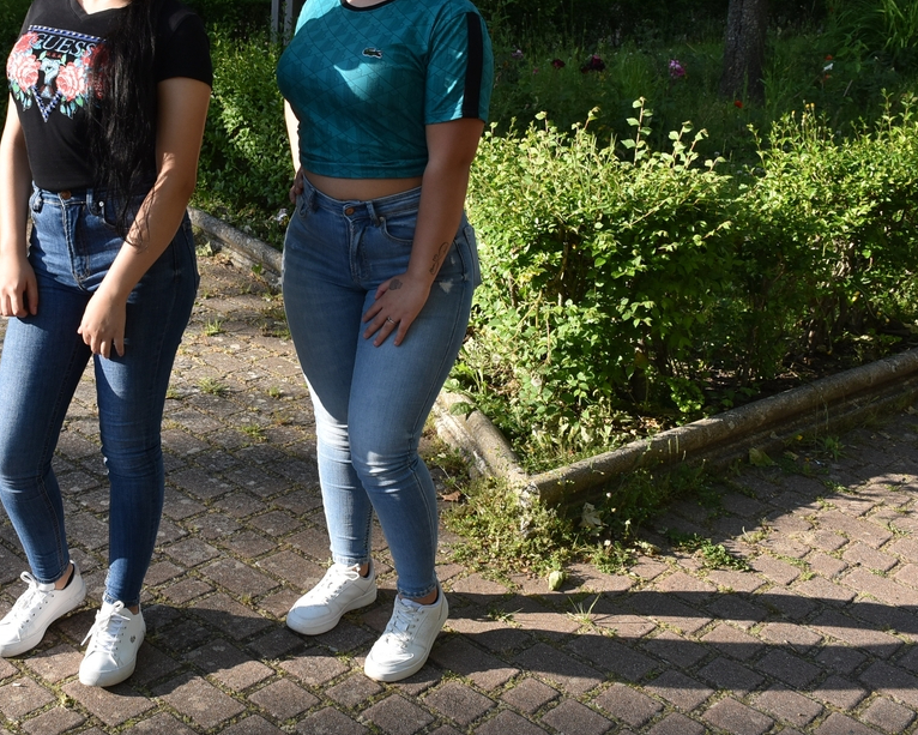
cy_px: 258
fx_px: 1379
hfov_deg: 36.4
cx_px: 289
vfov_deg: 29.7
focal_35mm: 51
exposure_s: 1/250
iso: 360
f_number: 8
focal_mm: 23
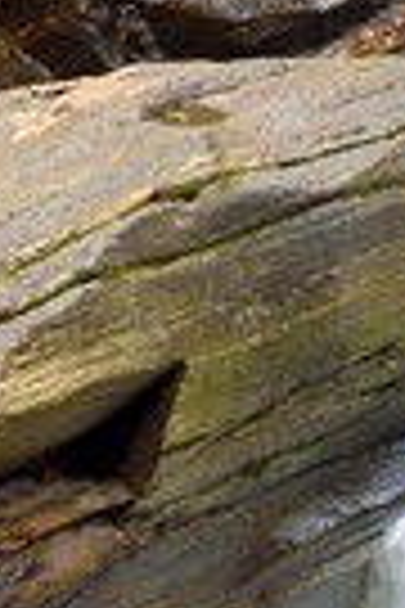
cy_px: 572
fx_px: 1266
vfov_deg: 25.9
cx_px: -20
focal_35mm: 75
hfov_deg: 17.7
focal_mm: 24
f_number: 13
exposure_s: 1/8
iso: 400
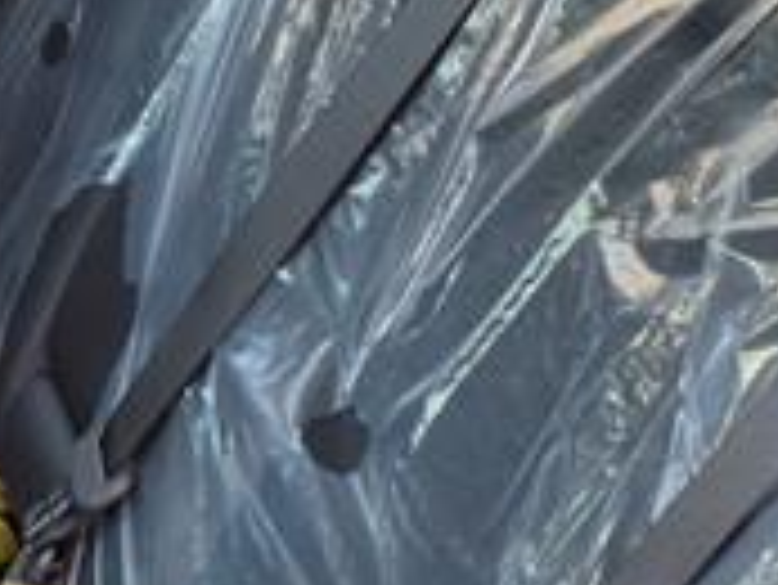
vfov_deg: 14.5
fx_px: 2249
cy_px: 634
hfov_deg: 18.1
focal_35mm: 100
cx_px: -288
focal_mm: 3.58
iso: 64
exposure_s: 1/40
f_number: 1.9
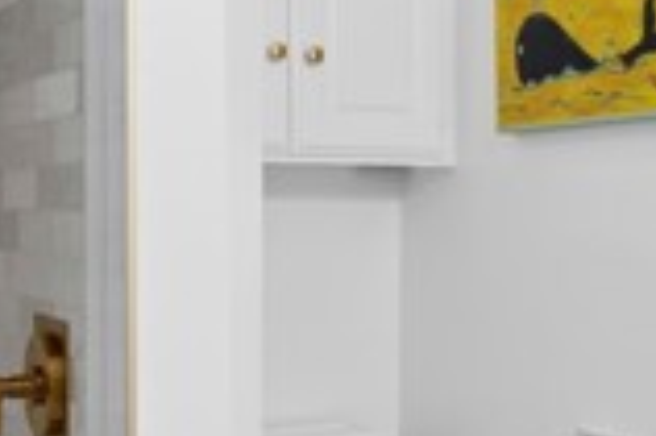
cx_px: 390
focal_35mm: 65
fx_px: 1183
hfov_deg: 30.9
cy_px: 210
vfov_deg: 20.9
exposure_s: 1/3.33
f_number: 8
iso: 200
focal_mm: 16
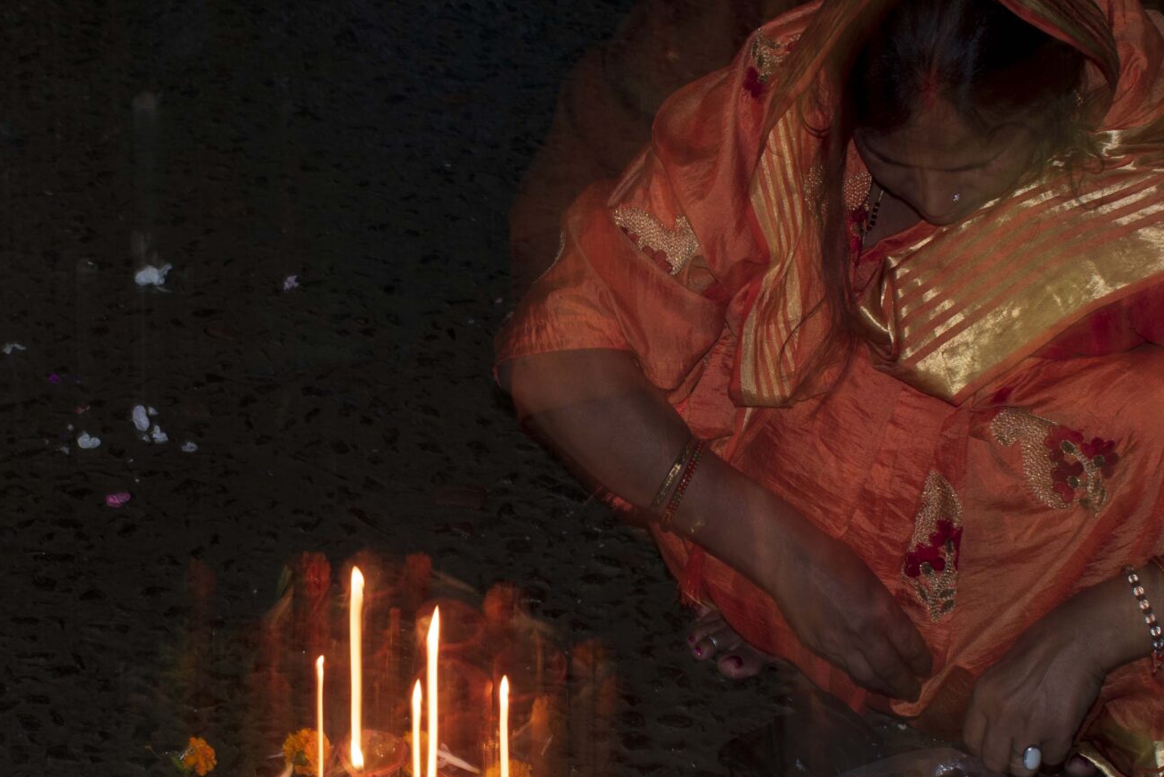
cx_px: 316
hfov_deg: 20.3
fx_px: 3233
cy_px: 389
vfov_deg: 13.7
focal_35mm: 100
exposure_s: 1/2
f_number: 8
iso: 100
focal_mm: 34
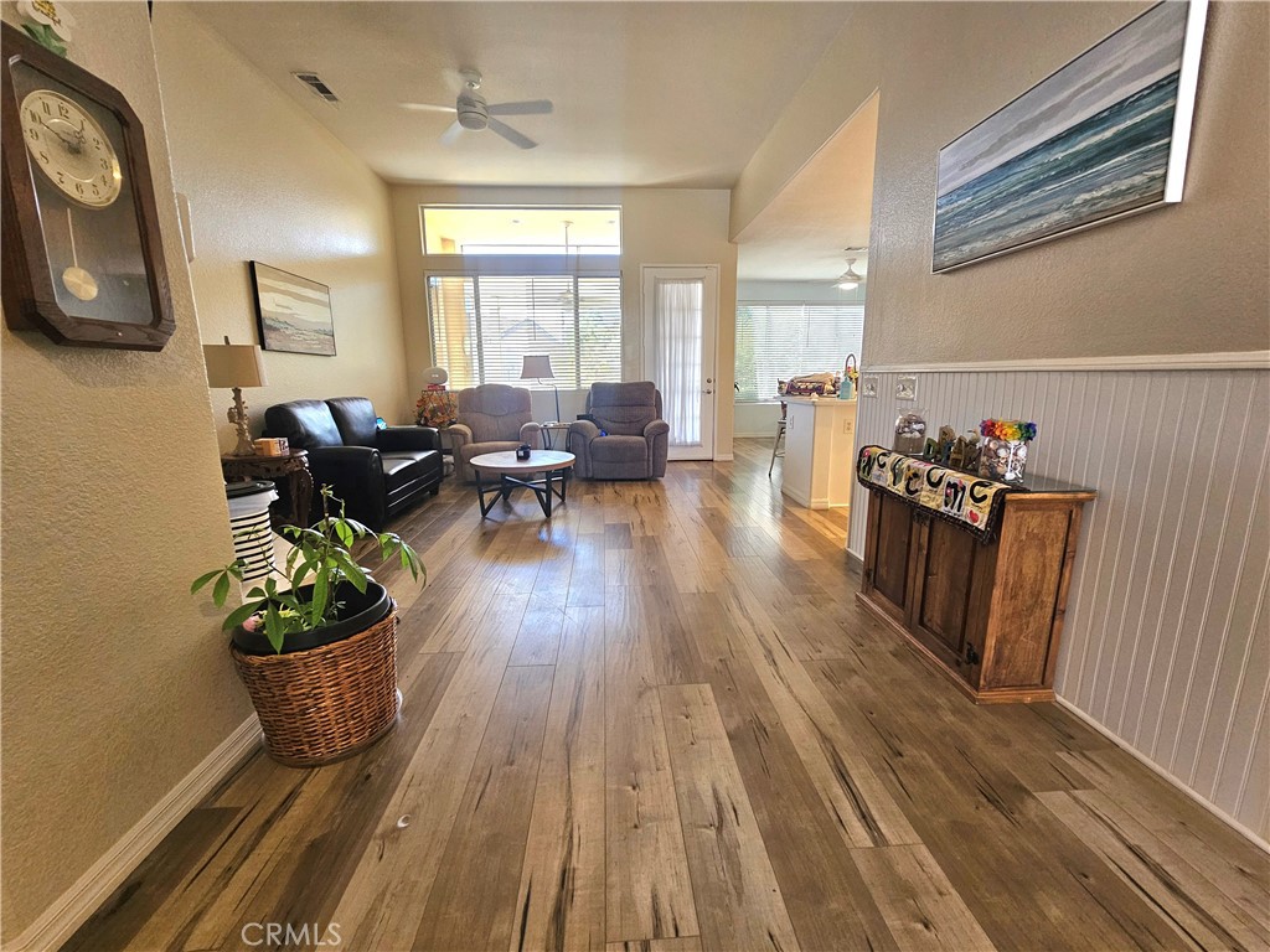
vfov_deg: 89.9
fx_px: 477
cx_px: 635
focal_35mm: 13
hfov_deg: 106.2
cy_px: 476
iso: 200
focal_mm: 2.2
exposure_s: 1/60.2
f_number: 2.2
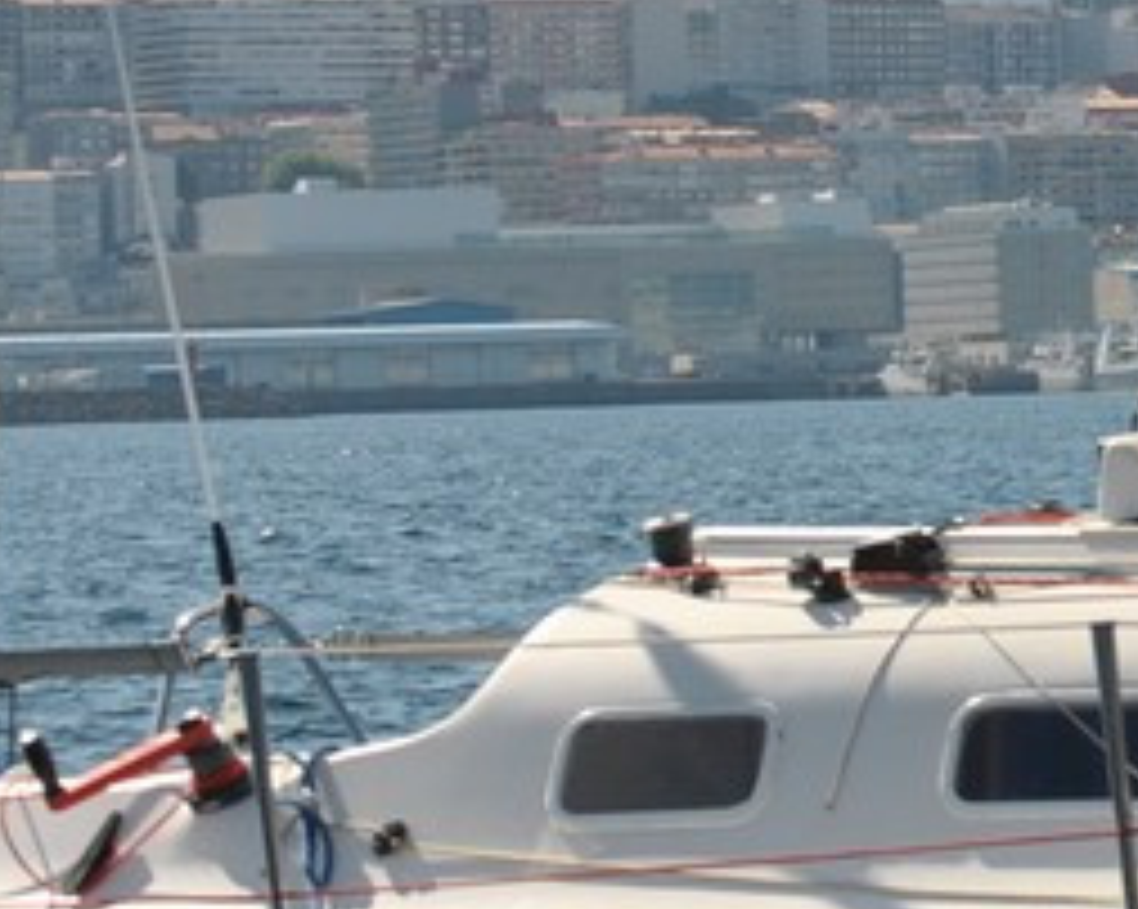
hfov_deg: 6.9
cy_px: 288
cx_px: 1700
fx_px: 9244
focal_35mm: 275
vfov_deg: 5.6
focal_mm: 55
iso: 100
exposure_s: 1/250
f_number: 8
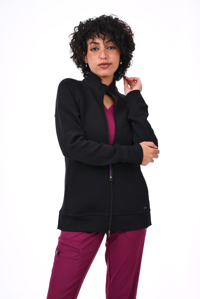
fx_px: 583
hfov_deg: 19.5
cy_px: 150
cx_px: 100
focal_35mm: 70
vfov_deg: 28.8
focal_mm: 70
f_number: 9
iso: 100
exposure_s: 1/125
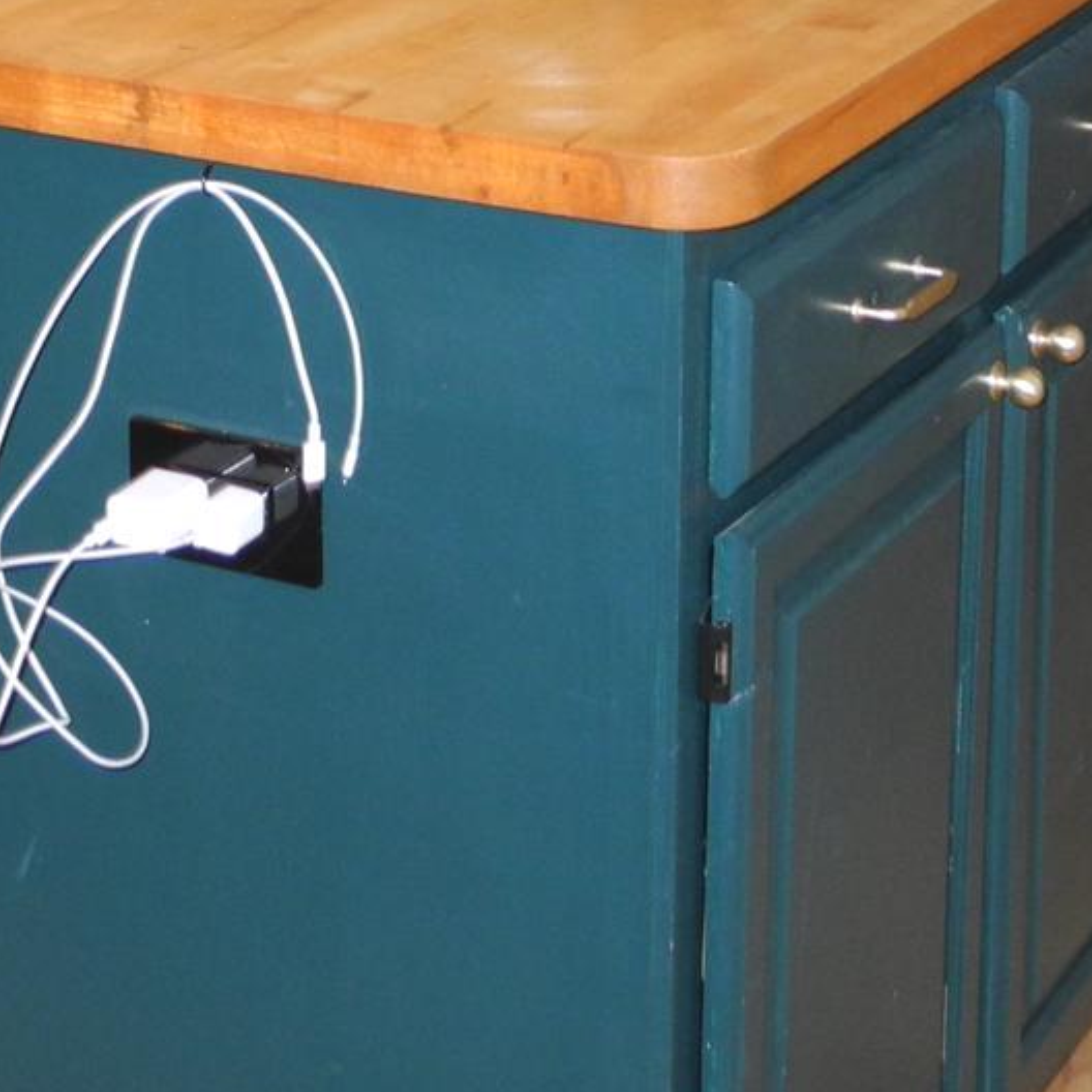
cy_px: -414
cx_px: 381
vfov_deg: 16.8
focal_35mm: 96
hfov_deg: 18.1
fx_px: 3426
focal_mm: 6
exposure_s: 1/34.4
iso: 200
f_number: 2.8
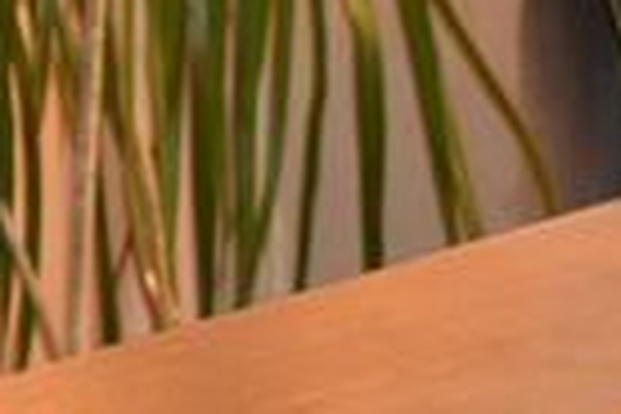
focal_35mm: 612
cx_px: -1080
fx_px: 10551
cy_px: 16
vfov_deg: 2.2
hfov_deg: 3.3
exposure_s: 1/60
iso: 800
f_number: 5.6
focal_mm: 55
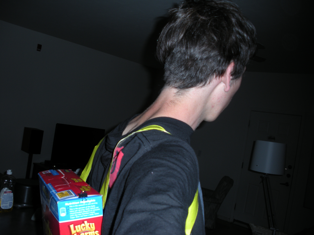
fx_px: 327
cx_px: 157
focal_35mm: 36
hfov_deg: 51.4
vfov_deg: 39.7
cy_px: 118
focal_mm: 6.3
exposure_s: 1/60
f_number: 3.5
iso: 77
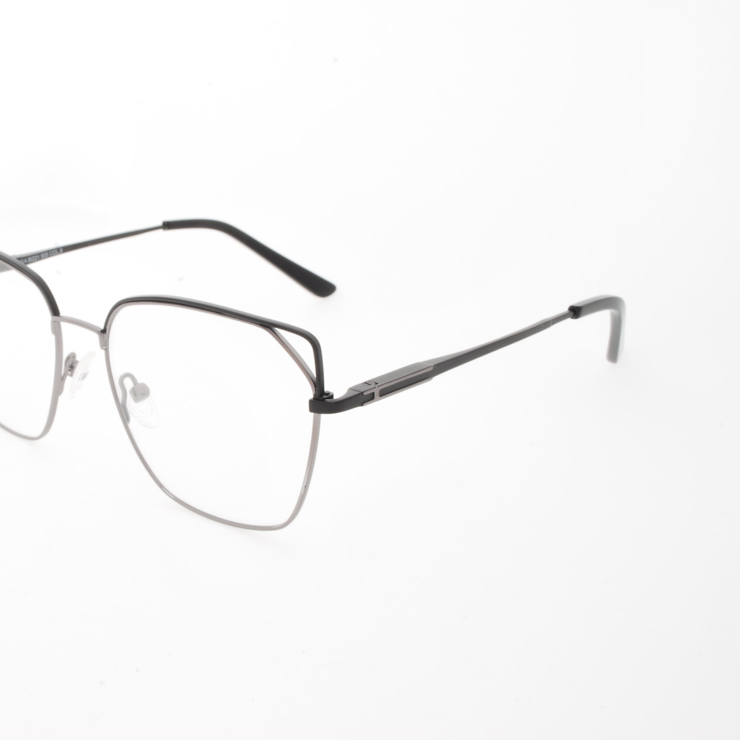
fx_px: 1306
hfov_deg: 31.1
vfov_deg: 31.6
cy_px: 367
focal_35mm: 54
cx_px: 188
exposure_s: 1/13
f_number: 20
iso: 100
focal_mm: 28
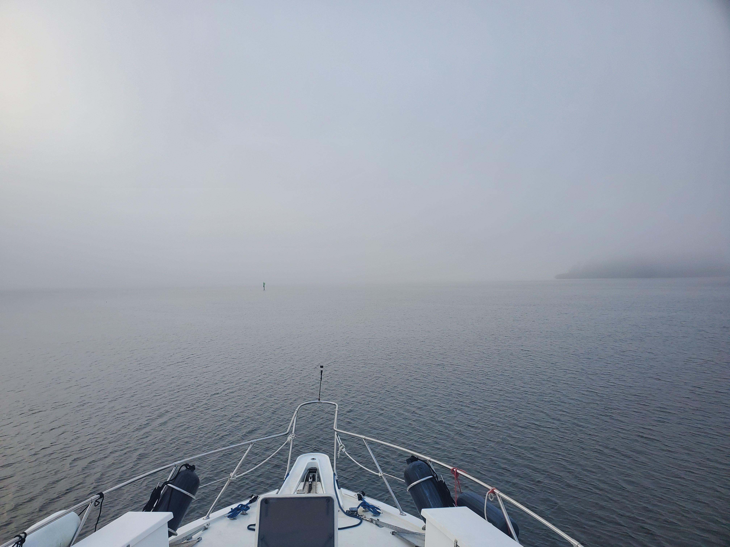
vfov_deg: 53.1
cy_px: 274
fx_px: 548
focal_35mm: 26
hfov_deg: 67.3
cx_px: 365
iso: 50
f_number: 2.4
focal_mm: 4.3
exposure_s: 1/606
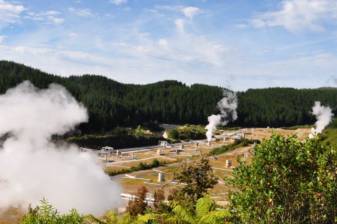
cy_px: 109
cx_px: 157
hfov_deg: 53.1
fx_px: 337
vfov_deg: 36.9
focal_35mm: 36
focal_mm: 18
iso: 200
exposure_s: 1/320
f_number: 10
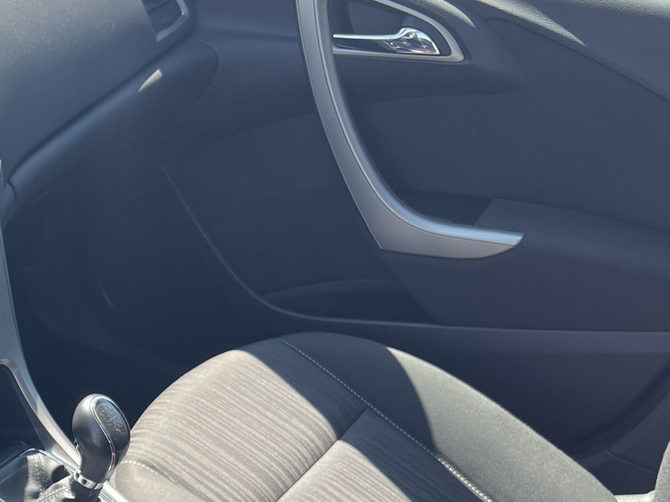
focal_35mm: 63
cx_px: -74
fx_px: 1219
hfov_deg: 27.9
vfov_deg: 22.3
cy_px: 518
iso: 40
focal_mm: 5.7
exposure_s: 1/271
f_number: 1.5
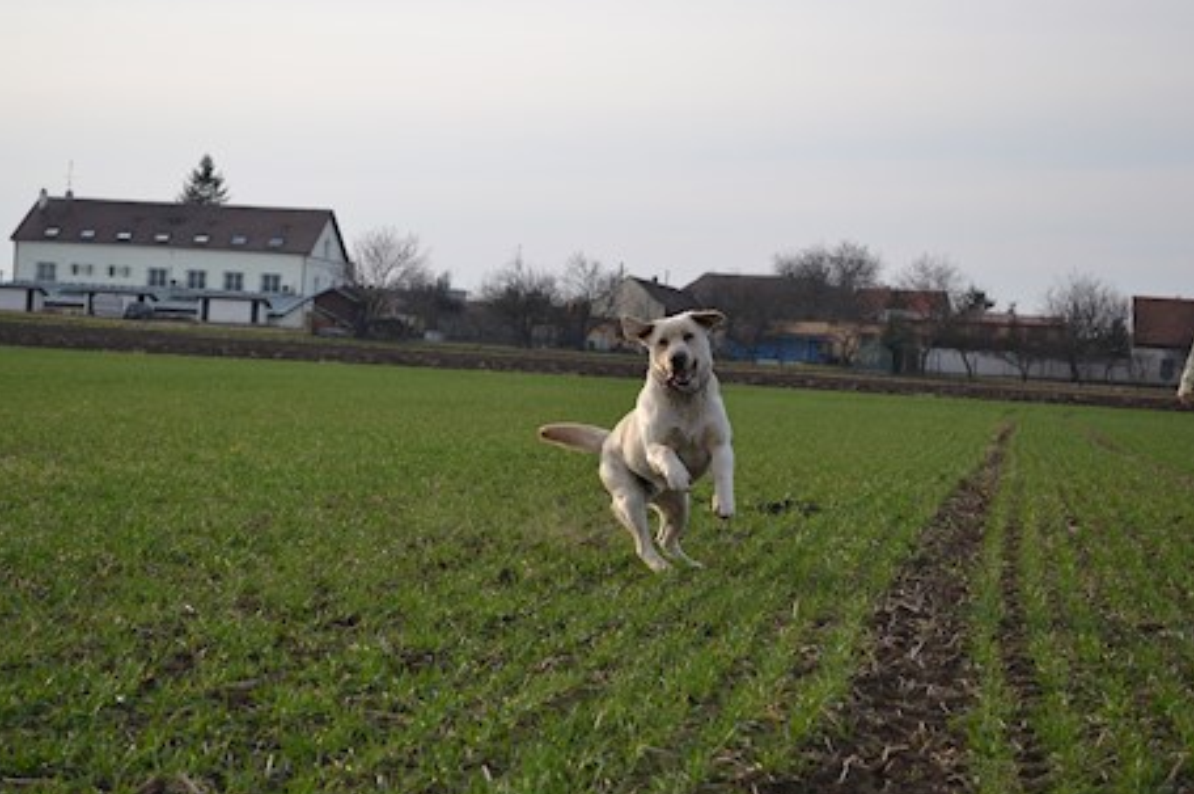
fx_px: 3000
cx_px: 550
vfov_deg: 15.1
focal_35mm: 91
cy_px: 428
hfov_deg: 22.5
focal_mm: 55
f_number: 5.6
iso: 400
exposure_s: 1/640
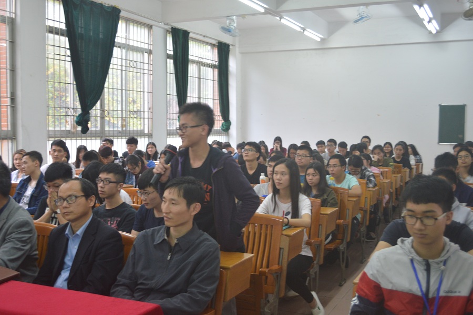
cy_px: 158
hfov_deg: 49.6
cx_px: 236
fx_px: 512
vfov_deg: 34.1
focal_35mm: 39
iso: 400
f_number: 4.2
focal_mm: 26
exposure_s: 1/15
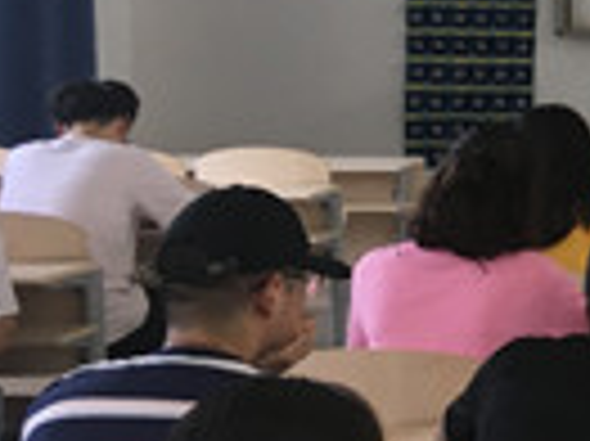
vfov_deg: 13.1
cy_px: -16
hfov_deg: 15.4
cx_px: 1045
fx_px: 1890
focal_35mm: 111
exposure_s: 1/33
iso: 40
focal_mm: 4.15
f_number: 2.2
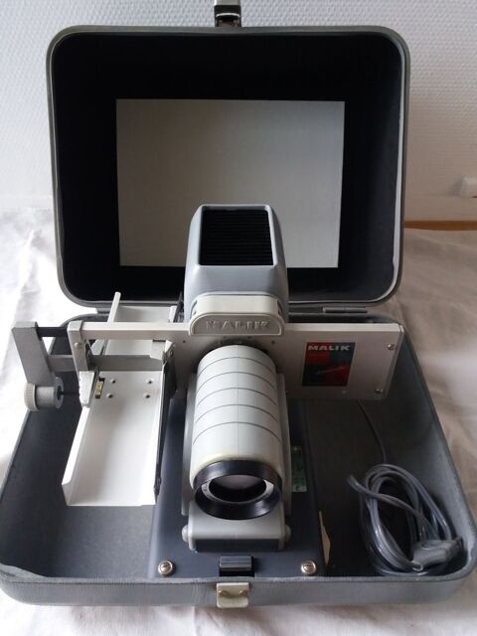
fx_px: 514
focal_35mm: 28
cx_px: 238
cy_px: 318
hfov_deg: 49.7
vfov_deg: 63.4
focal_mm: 3.7
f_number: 1.9
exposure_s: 1/24
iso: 160
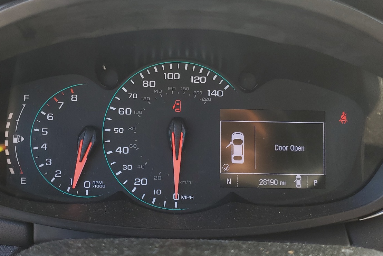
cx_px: 168
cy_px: 117
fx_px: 415
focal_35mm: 39
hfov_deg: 49.4
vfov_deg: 34.2
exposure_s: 1/141
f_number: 1.5
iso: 50
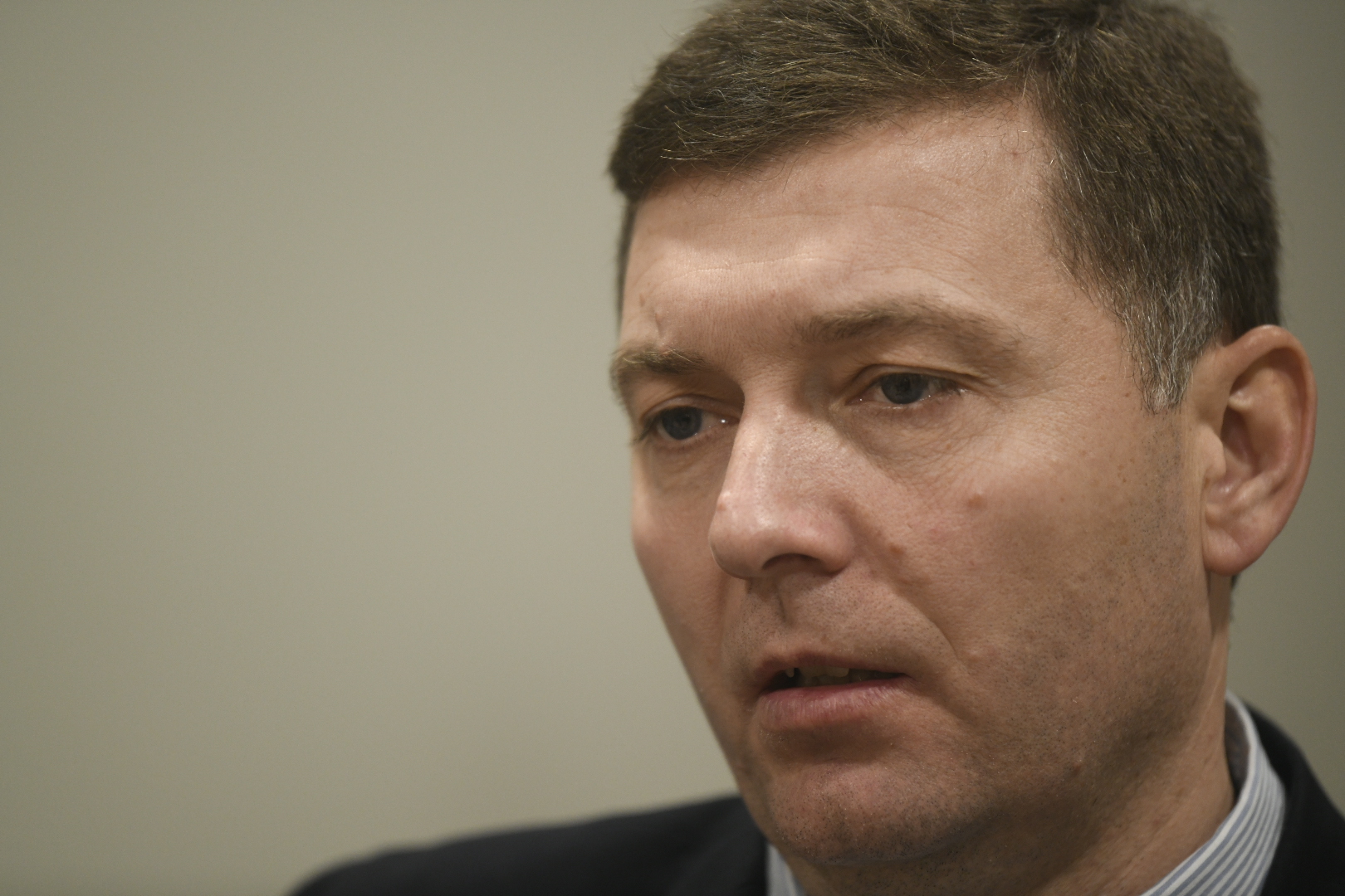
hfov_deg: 10.3
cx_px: 672
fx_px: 7472
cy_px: 448
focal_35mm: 200
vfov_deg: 6.9
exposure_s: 1/200
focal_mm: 200
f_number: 2.8
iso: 1600
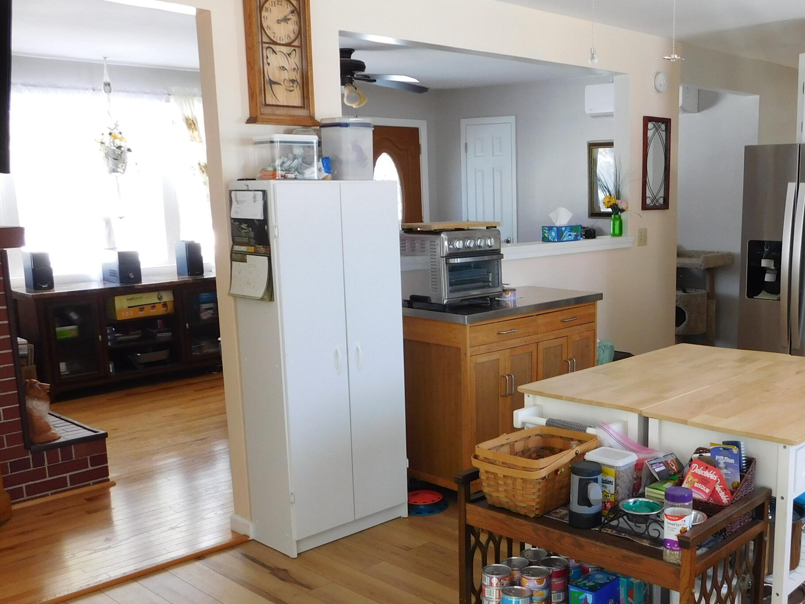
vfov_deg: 37.6
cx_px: 530
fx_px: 884
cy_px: 365
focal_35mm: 38
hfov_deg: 48.2
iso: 125
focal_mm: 4
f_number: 3
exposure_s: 1/40
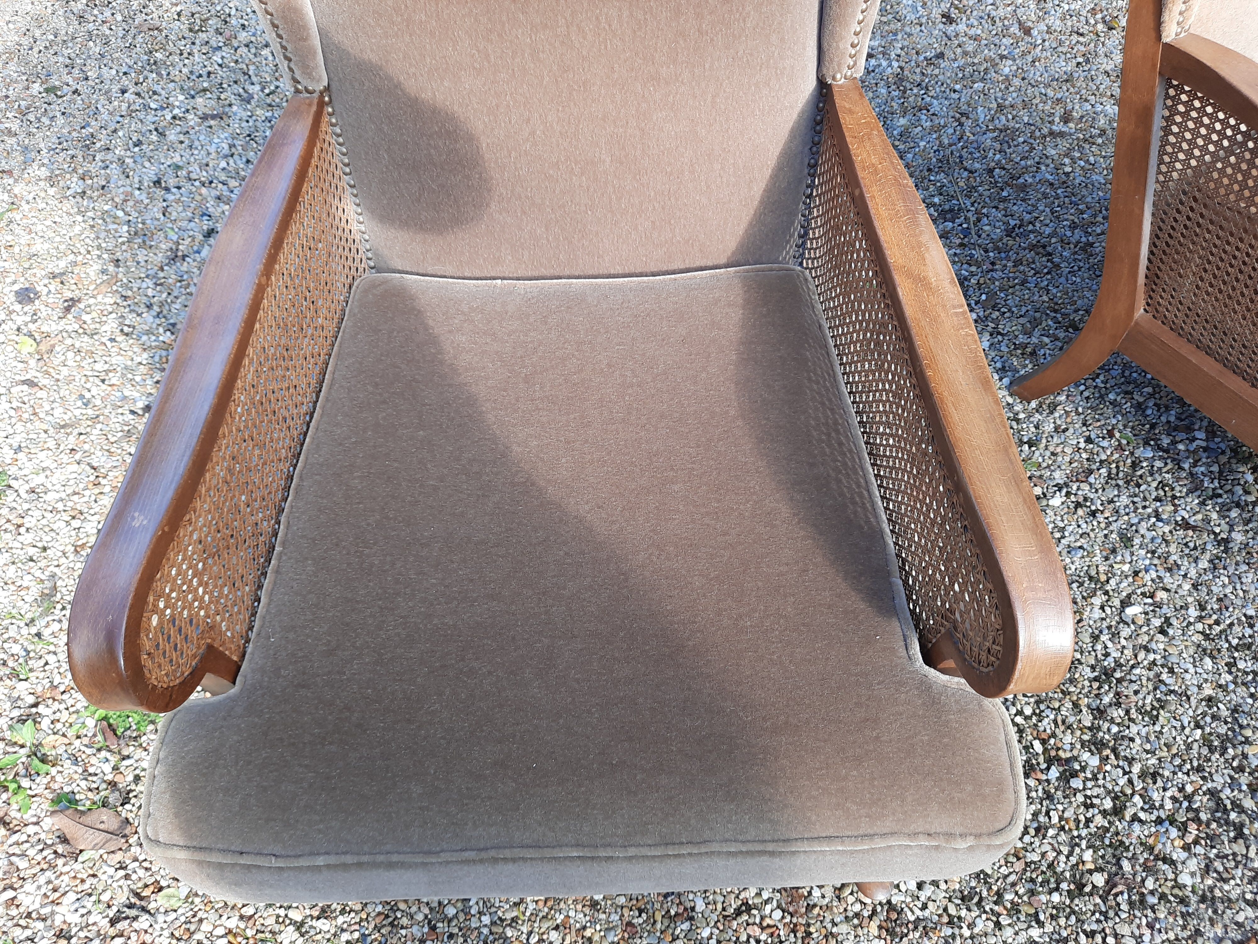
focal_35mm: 25
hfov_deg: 69.4
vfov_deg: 54.9
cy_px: 472
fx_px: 909
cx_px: 629
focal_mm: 4.6
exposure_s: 1/100
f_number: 2
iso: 40
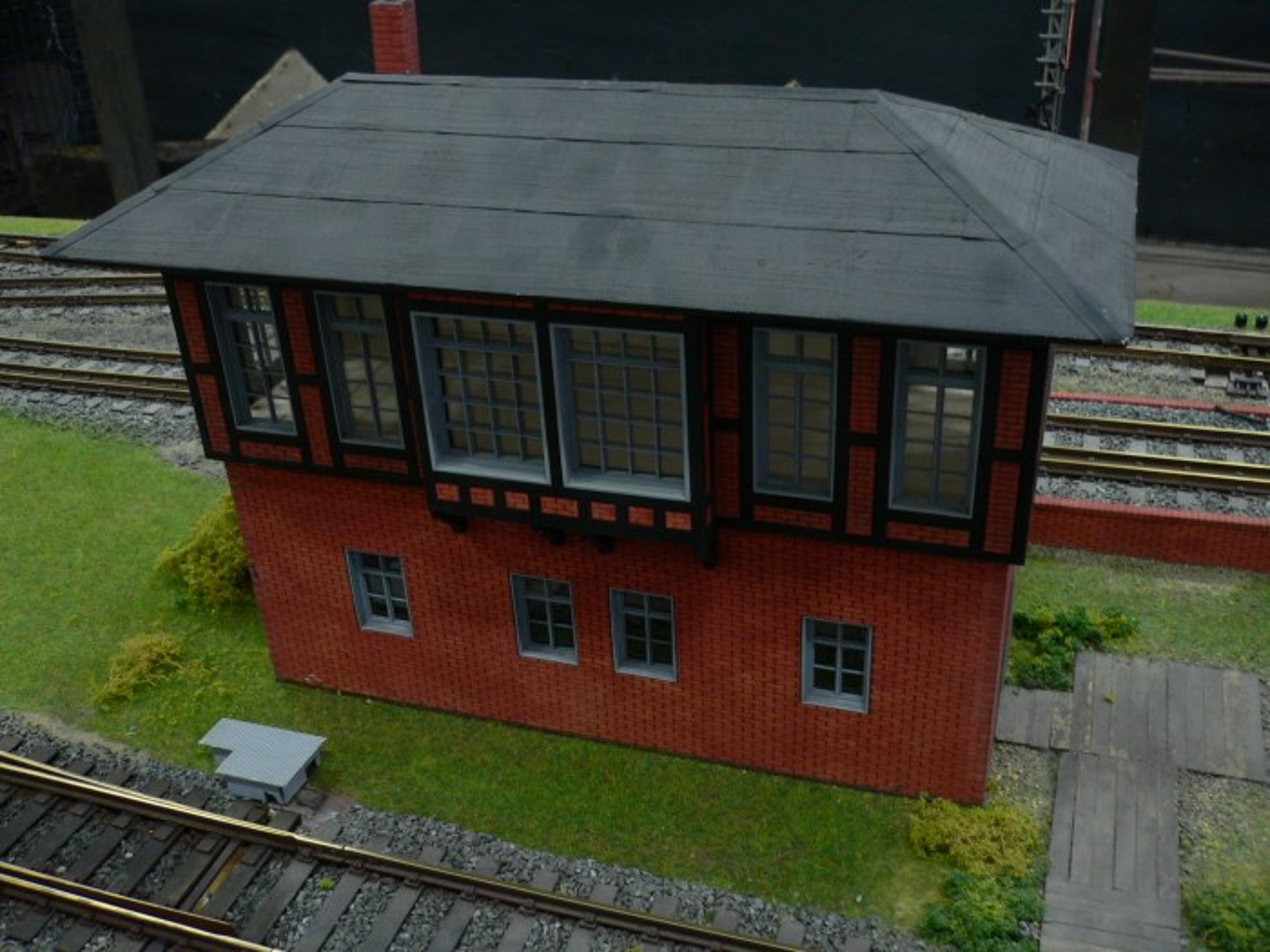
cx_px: 635
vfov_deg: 40.7
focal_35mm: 35
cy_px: 476
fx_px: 1284
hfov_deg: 52.6
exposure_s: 1/8
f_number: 2.8
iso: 100
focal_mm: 5.8
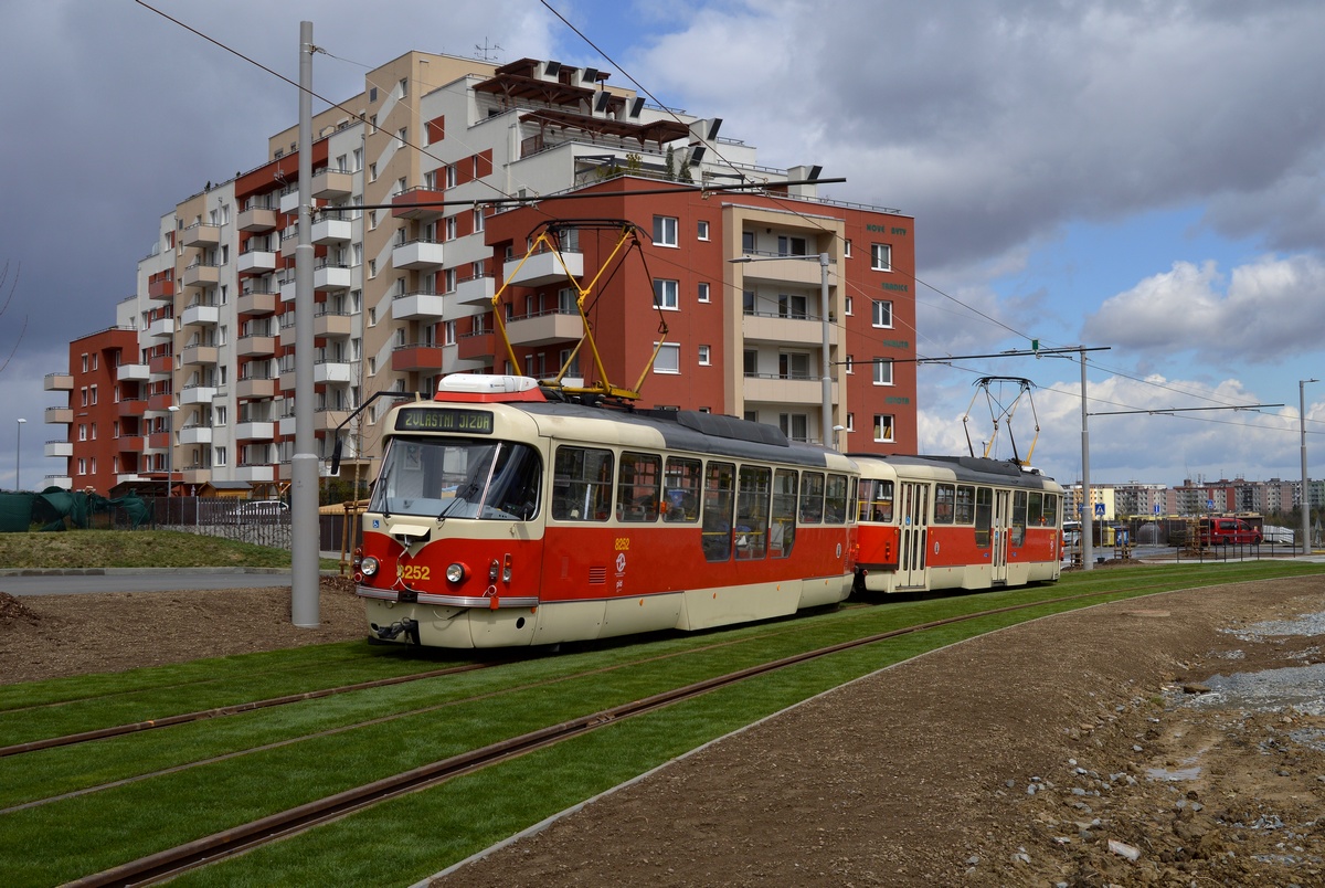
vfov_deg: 34.3
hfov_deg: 49.5
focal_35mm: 39
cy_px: 444
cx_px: 662
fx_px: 1438
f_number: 10
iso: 100
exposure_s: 1/400
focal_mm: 26
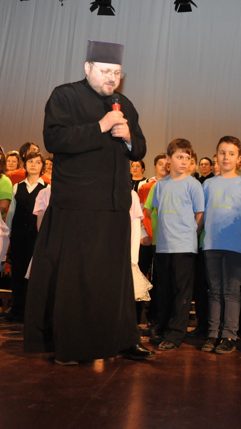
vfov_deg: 47.4
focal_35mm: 43
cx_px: 239
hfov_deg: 26.3
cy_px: 213
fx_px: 489
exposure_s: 1/60
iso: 1600
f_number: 7.1
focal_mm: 18
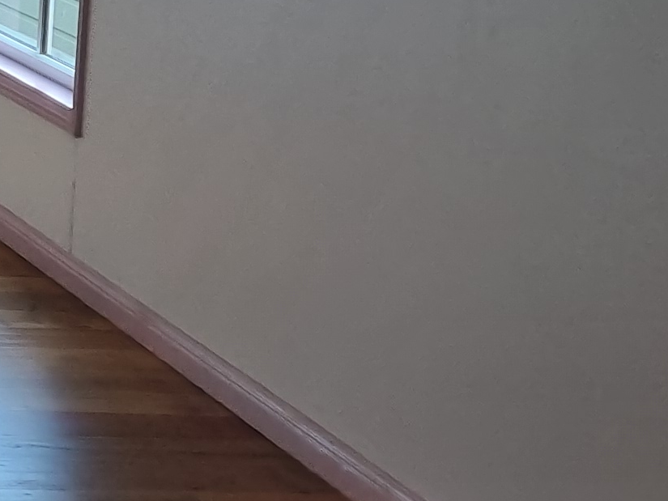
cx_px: -944
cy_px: 78
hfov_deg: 12.3
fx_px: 2432
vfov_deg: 11.7
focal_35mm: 126
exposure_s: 1/100
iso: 250
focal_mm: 5.4
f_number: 1.8
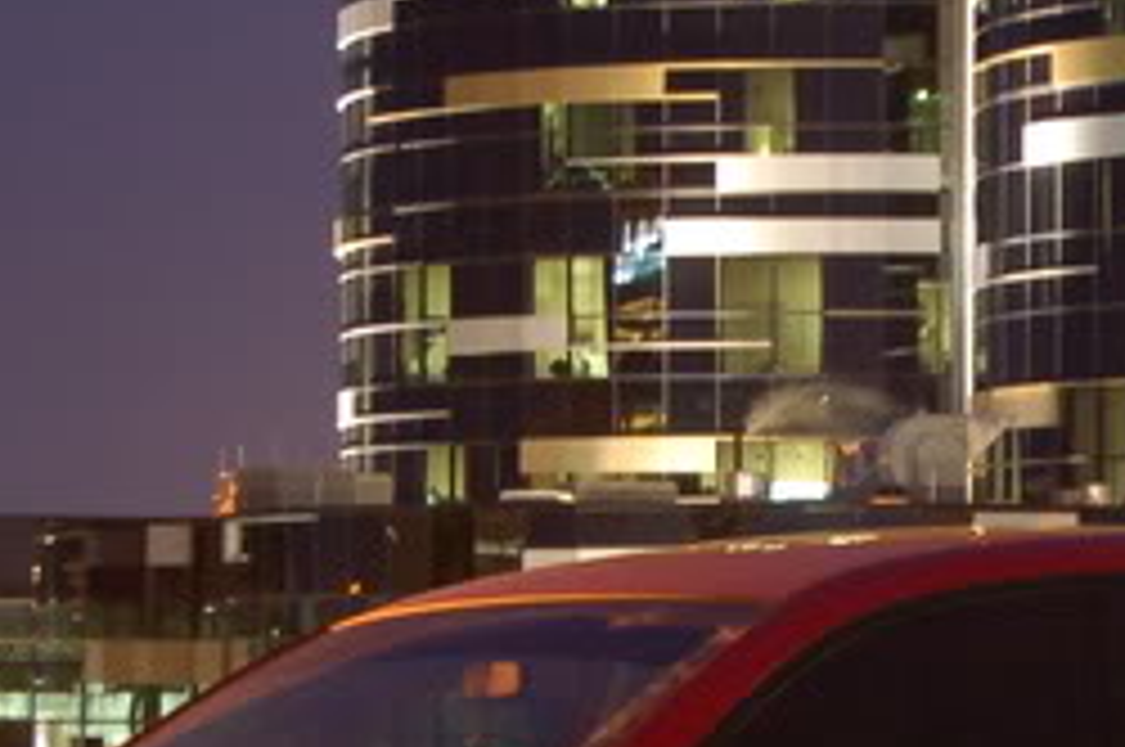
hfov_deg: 9.3
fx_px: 6897
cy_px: 778
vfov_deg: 6.2
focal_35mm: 221
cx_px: 968
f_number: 5.3
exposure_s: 2
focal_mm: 46
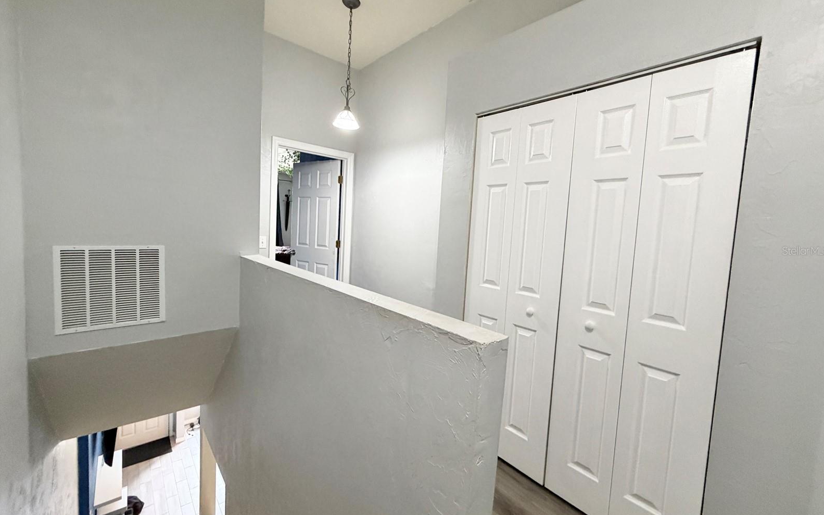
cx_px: 415
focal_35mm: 15
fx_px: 337
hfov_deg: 101.5
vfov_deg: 74.8
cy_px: 250
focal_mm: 2.22
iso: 400
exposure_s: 1/60
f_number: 2.2
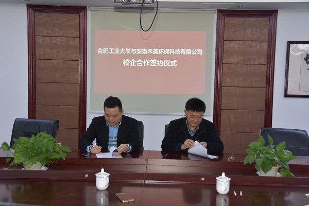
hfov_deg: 41.1
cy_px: 103
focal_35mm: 48
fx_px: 412
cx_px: 154
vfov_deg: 28.1
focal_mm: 32
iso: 280
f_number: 4
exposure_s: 1/30
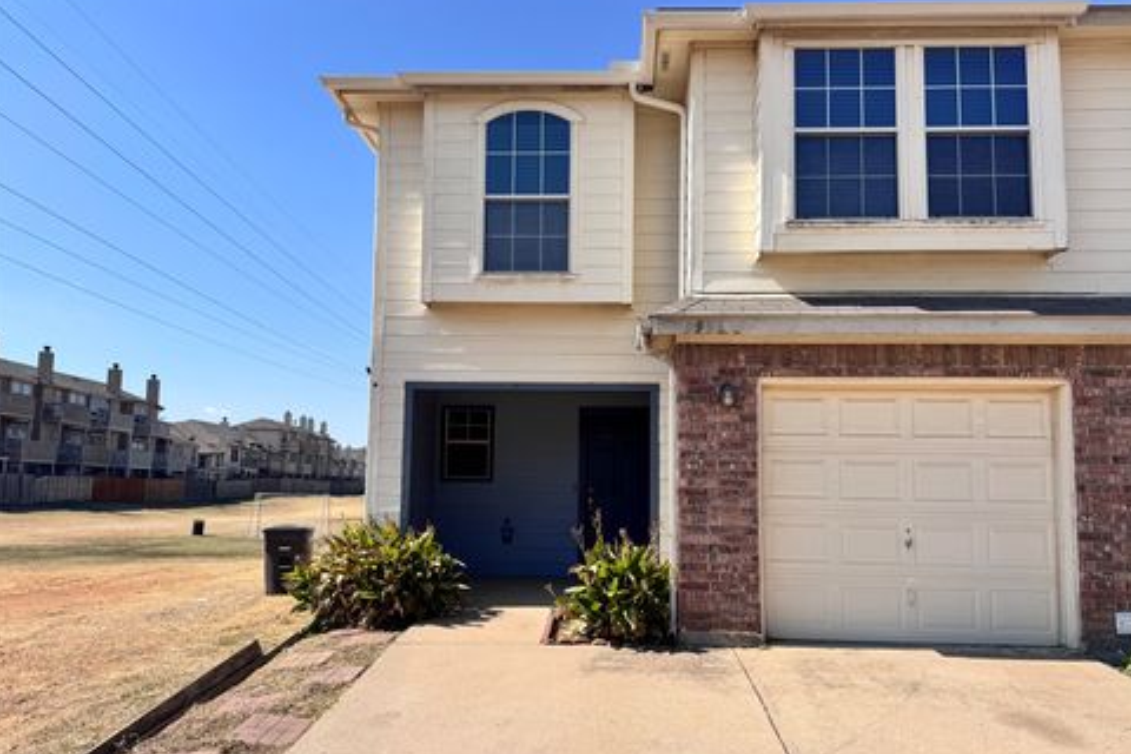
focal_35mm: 26
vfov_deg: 49.5
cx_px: 580
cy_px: 411
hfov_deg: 69.4
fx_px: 817
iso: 80
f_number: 1.78
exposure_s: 1/5814
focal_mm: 6.76
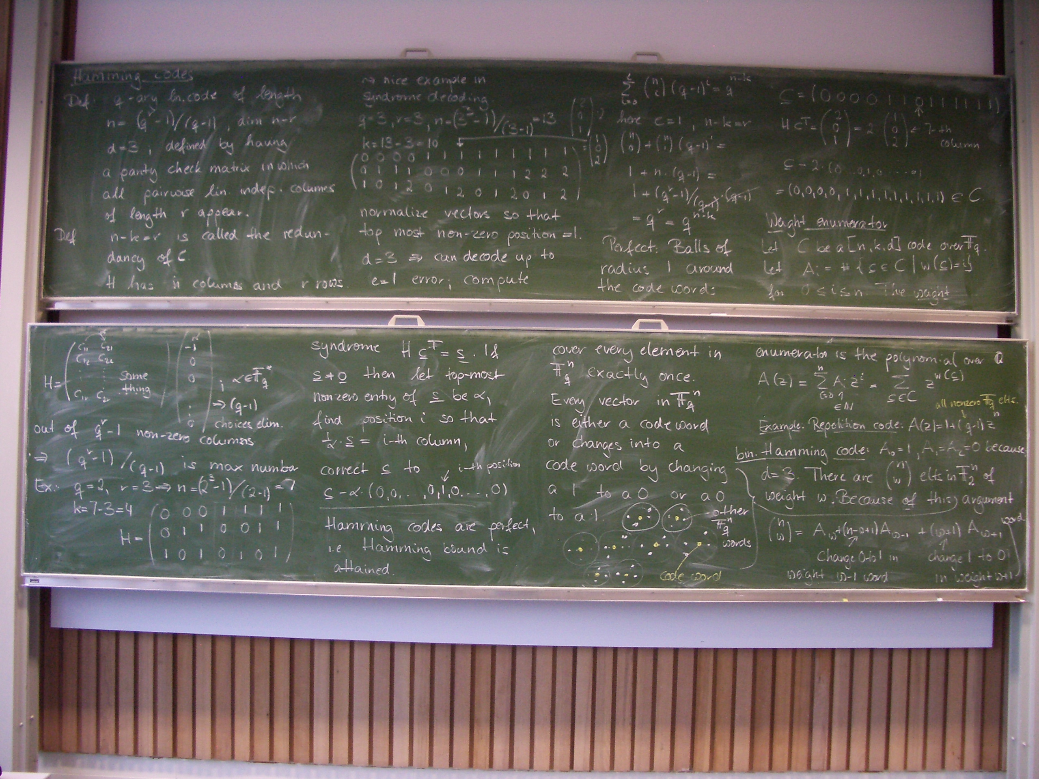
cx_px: 520
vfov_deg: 40.7
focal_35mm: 35
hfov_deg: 52.6
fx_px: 1051
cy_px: 390
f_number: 2.6
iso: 200
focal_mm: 5.8
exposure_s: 1/20
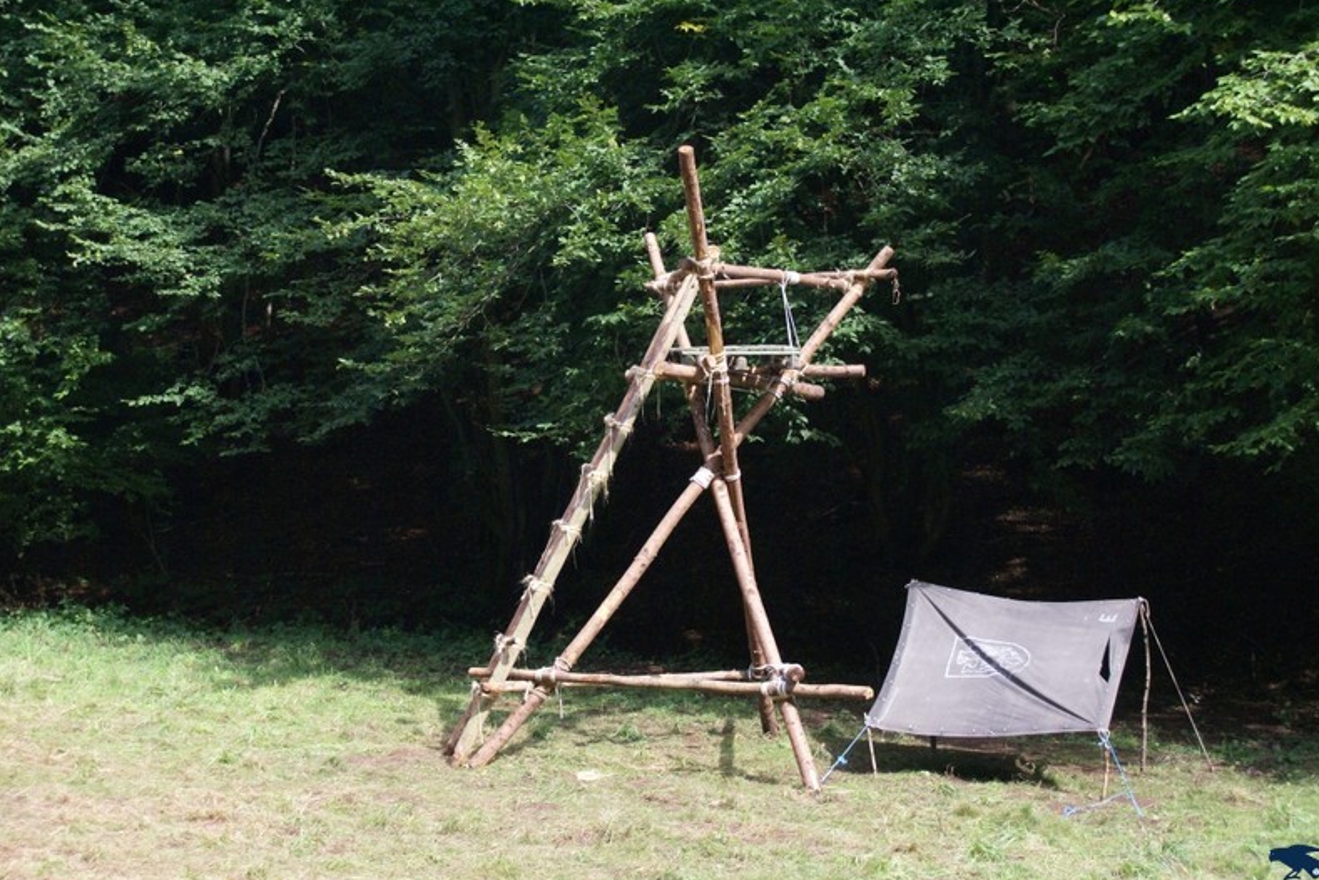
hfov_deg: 29.4
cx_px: 667
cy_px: 441
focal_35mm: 69
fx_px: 2510
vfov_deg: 19.9
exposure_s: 1/640
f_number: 5.6
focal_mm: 45
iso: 400
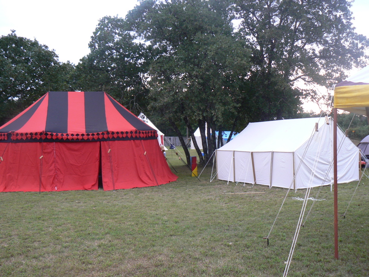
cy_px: 138
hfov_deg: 51.4
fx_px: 384
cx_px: 184
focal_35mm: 36
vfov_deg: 39.7
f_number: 2.8
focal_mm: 6
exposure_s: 1/30
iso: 80
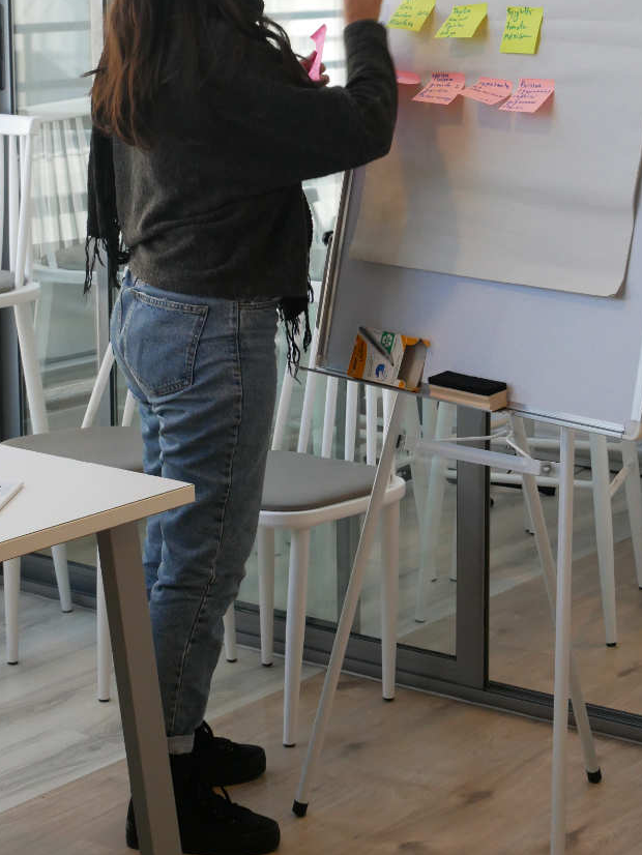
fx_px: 2299
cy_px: 277
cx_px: 310
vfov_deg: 21.0
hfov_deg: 15.9
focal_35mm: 93
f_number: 5.6
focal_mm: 32
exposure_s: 1/80
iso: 1000
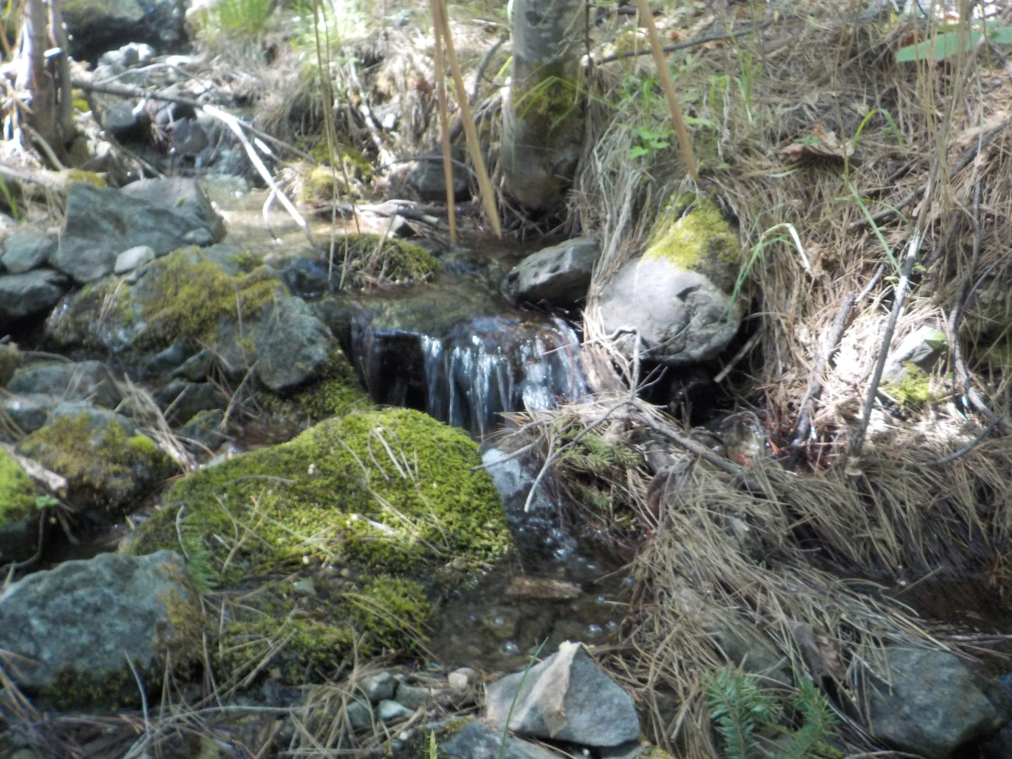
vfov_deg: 46.8
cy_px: 380
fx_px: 877
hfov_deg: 60.0
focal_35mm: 30
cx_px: 506
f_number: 3.3
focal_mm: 4.1
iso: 360
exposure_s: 1/50
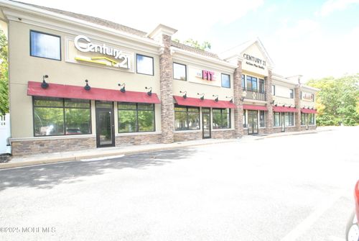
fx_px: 172
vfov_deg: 69.8
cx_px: 180
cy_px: 120
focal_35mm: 17
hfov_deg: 92.4
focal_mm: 11.5
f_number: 5.6
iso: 400
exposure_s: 1/200
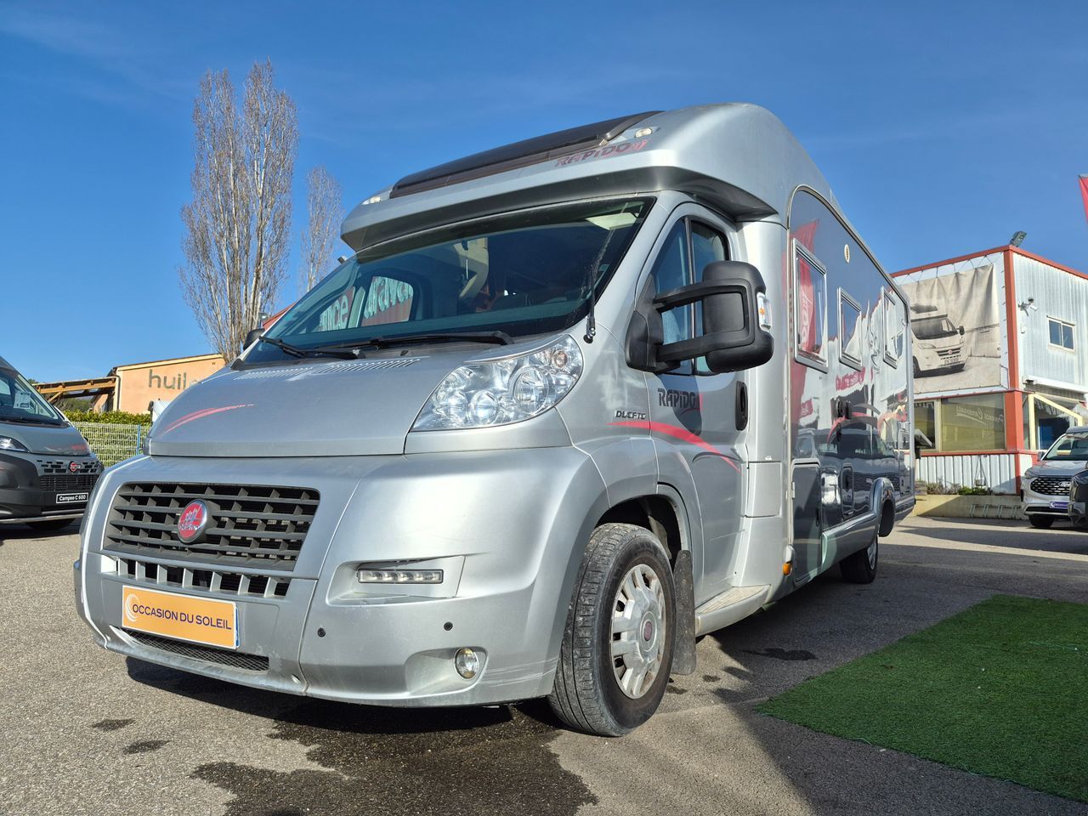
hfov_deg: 73.9
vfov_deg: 58.9
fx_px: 723
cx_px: 544
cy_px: 408
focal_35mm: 23
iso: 80
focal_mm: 5.4
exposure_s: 1/6720
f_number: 1.8
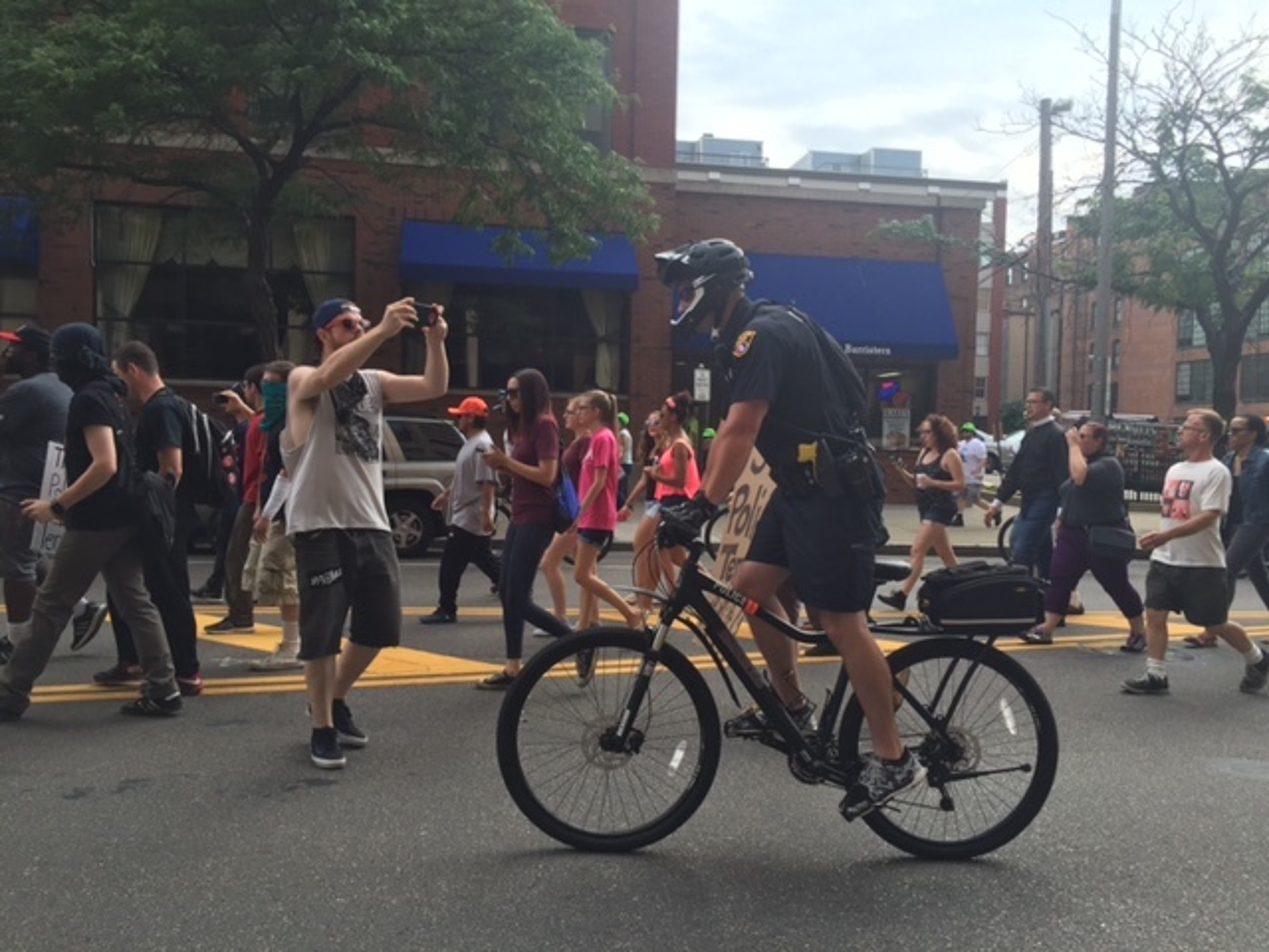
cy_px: 476
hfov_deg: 61.7
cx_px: 634
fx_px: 1063
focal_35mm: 29
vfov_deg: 48.2
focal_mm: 4.15
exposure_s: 1/573
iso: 32
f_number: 2.2
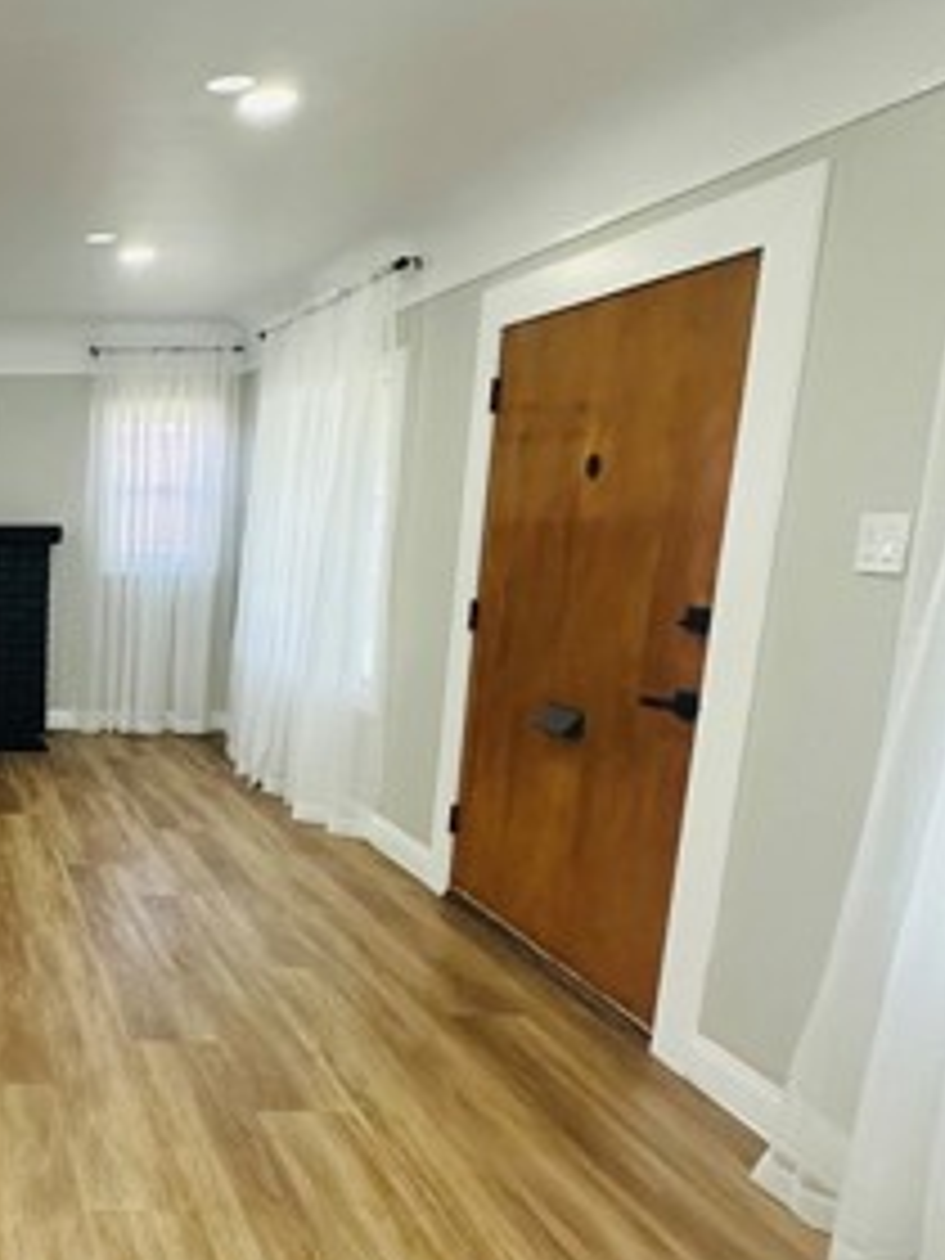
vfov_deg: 56.4
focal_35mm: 32
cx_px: -99
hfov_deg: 37.0
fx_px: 1165
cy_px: 747
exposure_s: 1/120
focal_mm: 2.22
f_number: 2.2
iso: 320
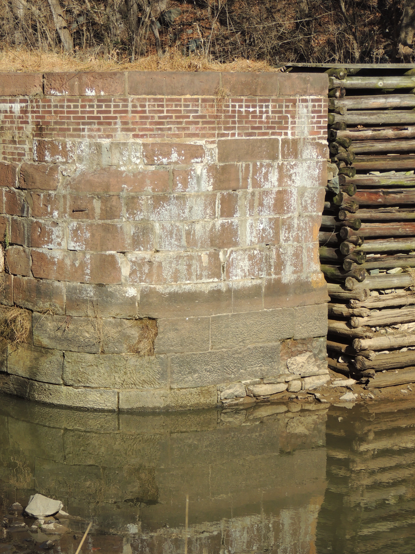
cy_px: 318
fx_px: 1775
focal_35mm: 111
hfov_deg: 13.3
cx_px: 154
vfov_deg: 17.7
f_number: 4
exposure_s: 1/640
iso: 100
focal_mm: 15.1
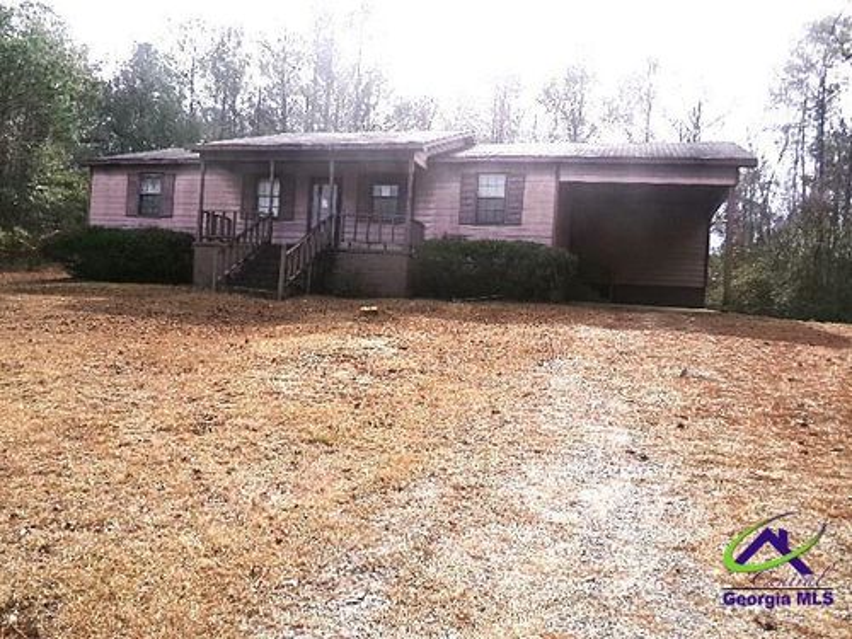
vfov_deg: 49.7
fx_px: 689
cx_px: 426
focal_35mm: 28
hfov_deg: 63.4
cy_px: 320
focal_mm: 5
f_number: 3.8
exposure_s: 1/640
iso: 100
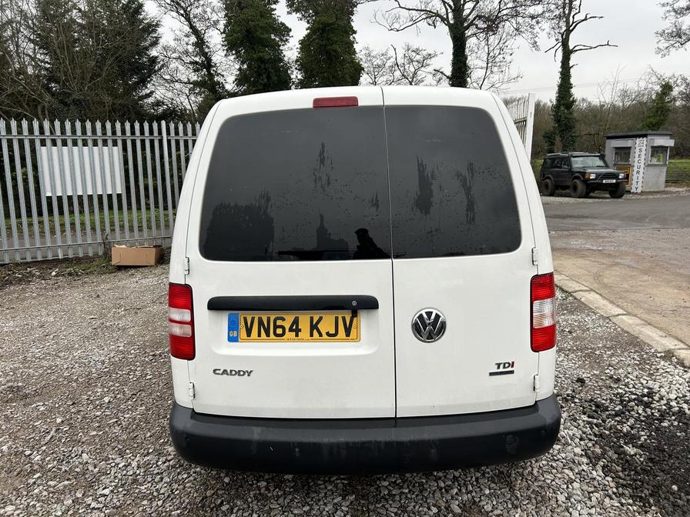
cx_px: 345
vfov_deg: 53.1
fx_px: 518
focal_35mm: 26
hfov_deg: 67.3
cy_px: 258
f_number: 1.5
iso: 40
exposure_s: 1/121
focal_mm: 5.7
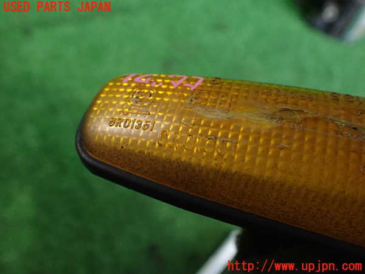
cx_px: 182
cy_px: 137
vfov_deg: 46.8
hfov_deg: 60.0
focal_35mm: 30
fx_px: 316
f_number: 2.3
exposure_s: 1/100
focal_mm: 5.4
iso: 800
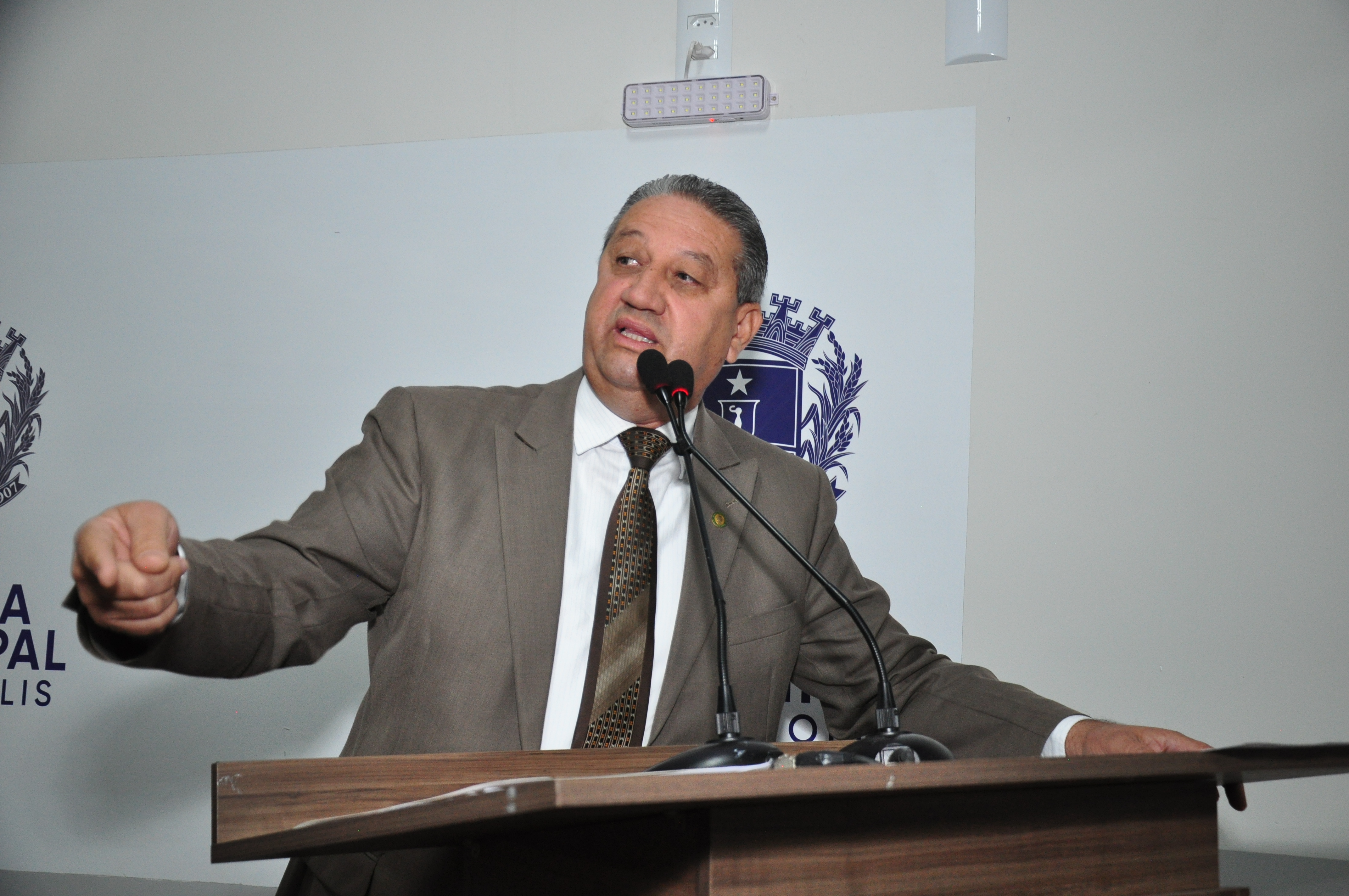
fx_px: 2246
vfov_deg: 22.6
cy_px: 448
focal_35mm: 60
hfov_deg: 33.4
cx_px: 674
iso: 800
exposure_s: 1/80
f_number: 4.5
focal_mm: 40
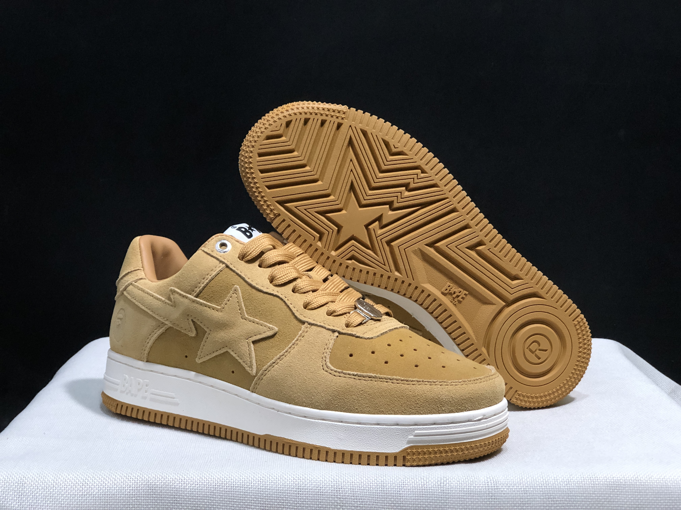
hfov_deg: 33.8
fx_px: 1121
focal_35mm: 57
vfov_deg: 25.7
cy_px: 255
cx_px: 340
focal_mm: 6.6
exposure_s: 1/30
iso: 100
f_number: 2.8
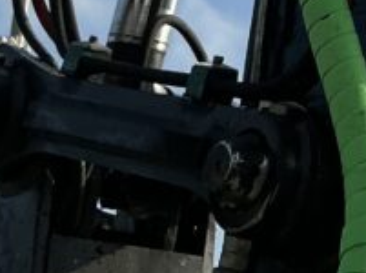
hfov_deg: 13.0
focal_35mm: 143
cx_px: 572
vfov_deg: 9.5
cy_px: -329
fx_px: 1509
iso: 25
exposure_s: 1/2427
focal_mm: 3
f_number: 1.8
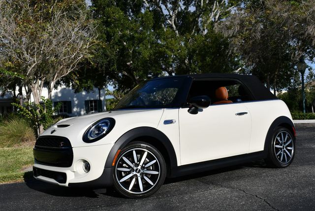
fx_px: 403
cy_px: 106
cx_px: 158
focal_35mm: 46
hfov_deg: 42.7
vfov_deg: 29.3
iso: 100
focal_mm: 23
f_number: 10
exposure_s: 1/400
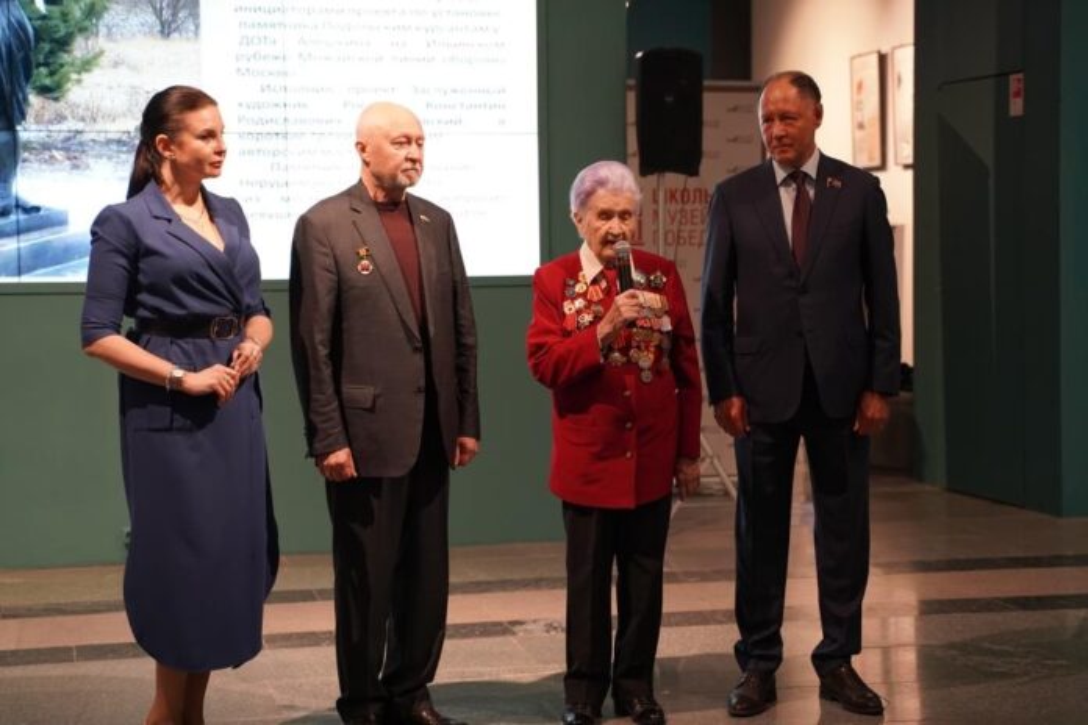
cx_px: 544
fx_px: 2266
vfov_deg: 18.2
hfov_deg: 27.0
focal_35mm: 75
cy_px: 362
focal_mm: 75
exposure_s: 1/160
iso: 3200
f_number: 4
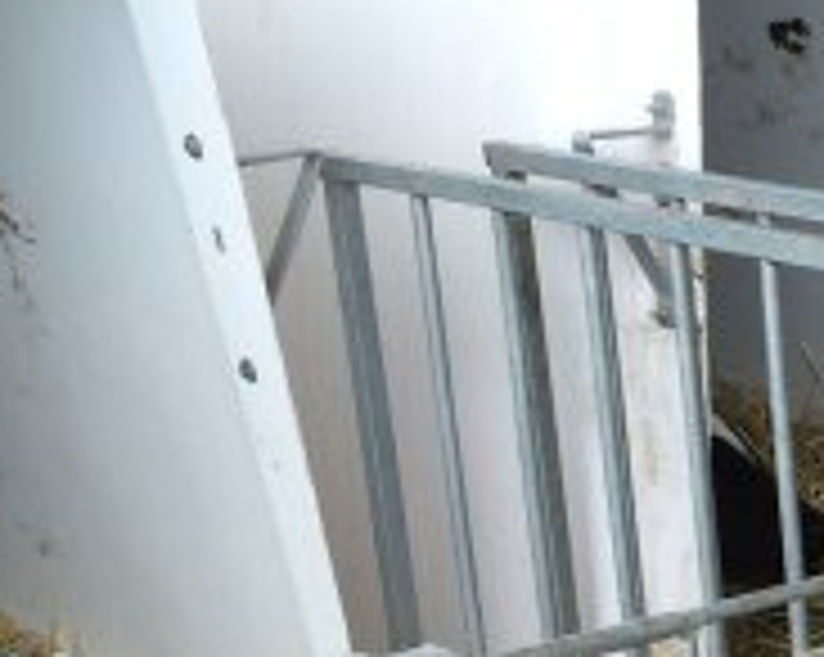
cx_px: 1445
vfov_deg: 11.8
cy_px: 1008
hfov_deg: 13.9
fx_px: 3021
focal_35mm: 124
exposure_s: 1/123
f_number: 2.2
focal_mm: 4.15
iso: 32
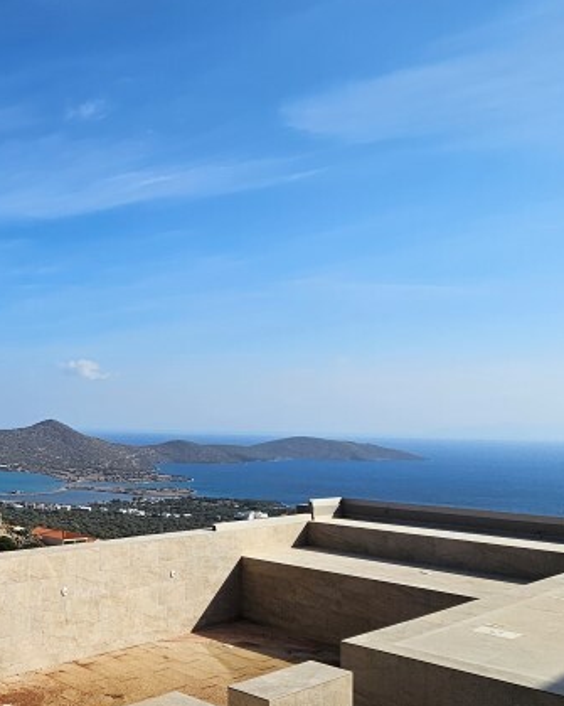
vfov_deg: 57.0
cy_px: 394
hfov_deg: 36.3
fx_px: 647
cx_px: -116
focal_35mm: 31
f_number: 2.2
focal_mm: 2.2
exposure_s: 1/4834
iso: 50
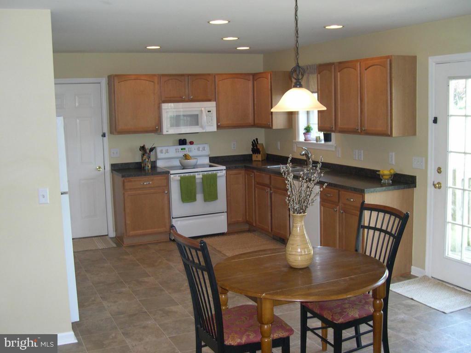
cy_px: 176
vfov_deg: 37.7
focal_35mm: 38
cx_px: 236
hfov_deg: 49.0
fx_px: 517
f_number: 2.8
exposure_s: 1/60
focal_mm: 8
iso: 157
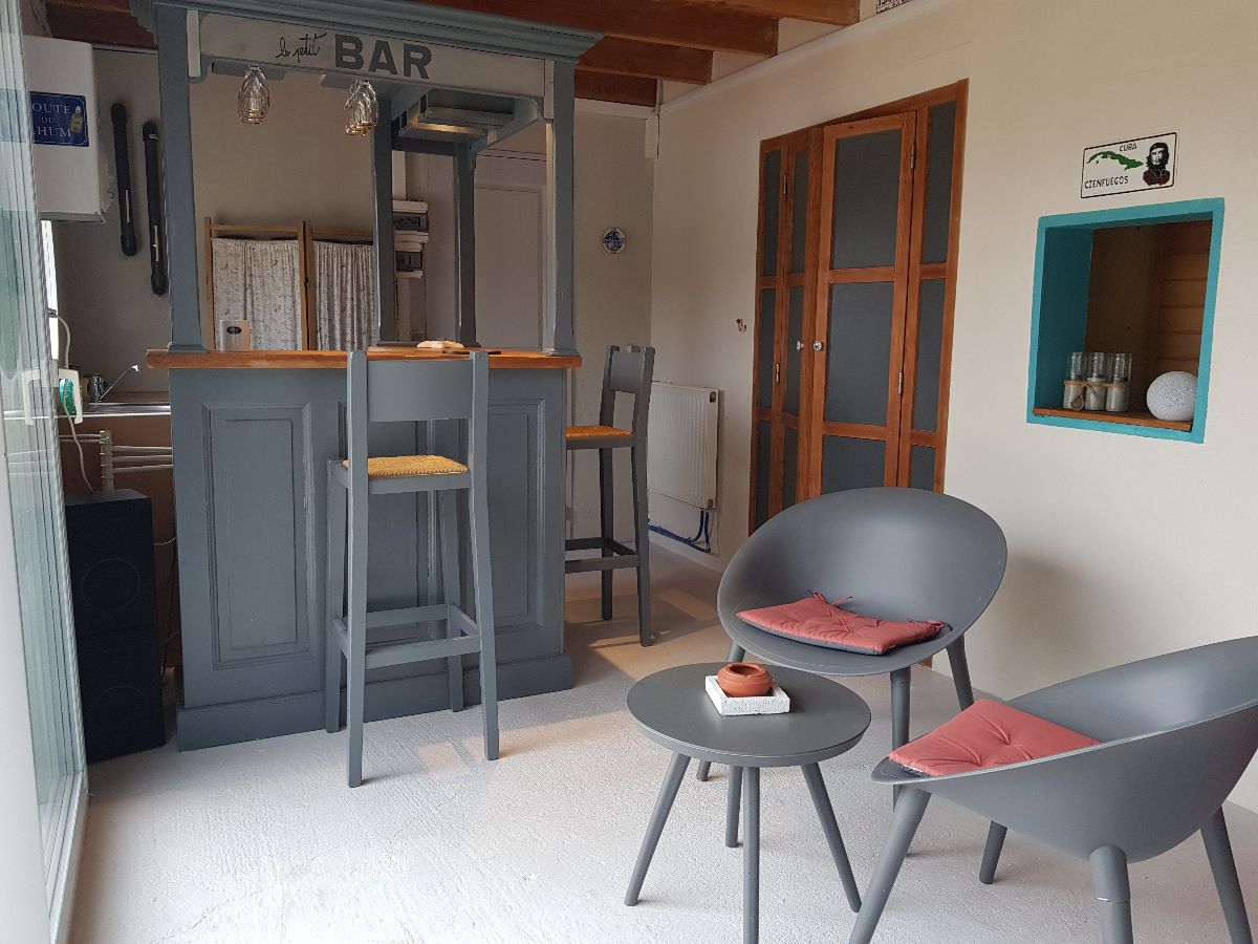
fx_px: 945
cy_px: 472
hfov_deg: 67.3
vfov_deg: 53.1
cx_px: 629
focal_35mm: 26
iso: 80
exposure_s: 1/50
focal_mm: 4.2
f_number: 1.7
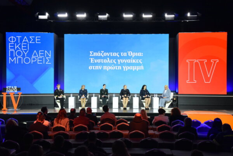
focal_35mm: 46
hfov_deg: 42.7
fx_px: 298
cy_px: 78
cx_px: 116
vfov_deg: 29.3
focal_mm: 46
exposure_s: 1/200
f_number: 7.1
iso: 4000
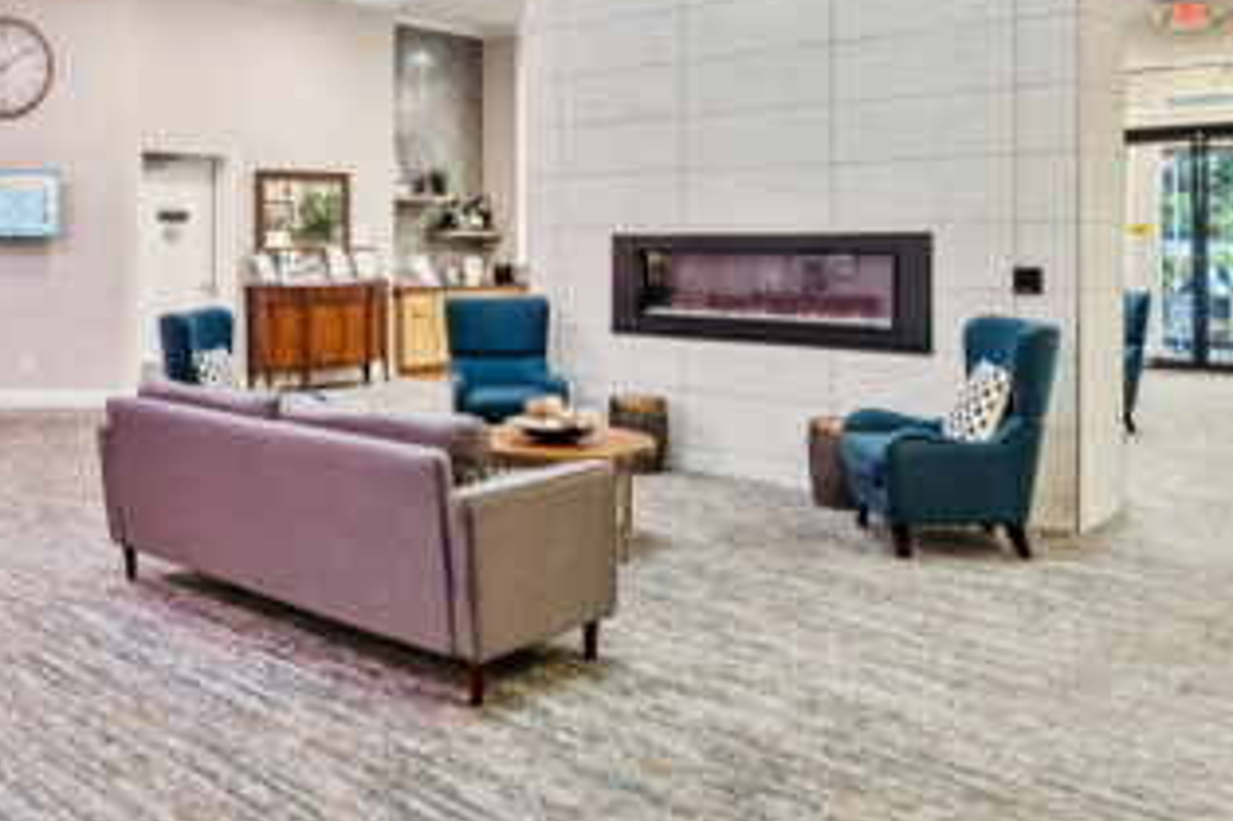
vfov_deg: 39.0
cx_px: 365
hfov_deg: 55.4
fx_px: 1130
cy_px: 218
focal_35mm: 33
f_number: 5.6
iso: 1600
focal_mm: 14
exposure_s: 1/30
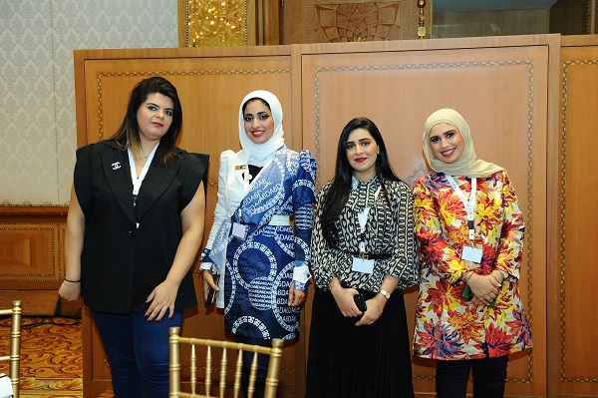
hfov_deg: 41.1
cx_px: 299
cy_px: 199
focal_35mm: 48
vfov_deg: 28.0
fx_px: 797
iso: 800
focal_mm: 48
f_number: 4
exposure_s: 1/60
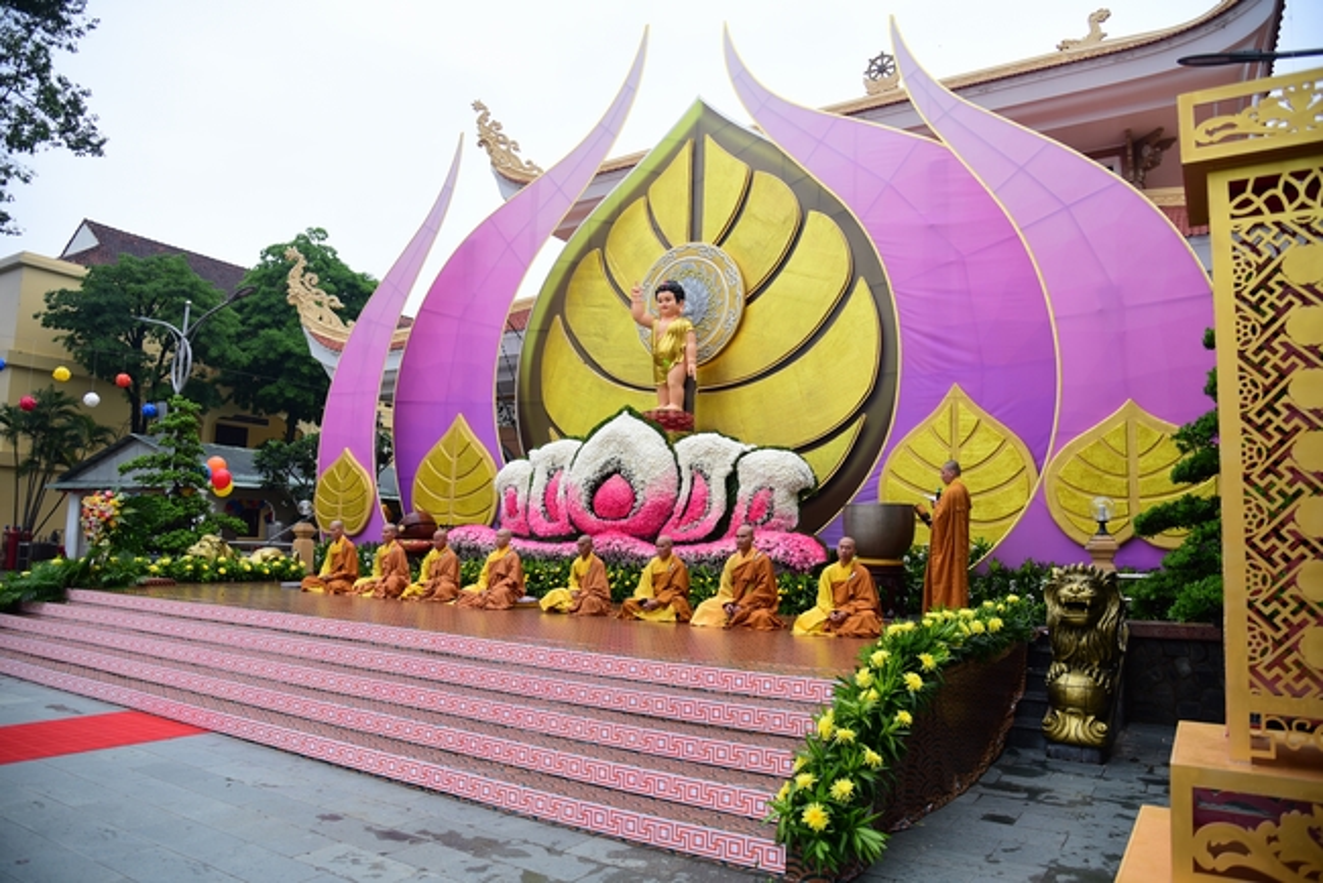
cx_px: 662
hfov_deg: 73.7
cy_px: 442
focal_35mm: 24
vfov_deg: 53.2
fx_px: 882
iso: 200
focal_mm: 24
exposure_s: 1/160
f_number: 4
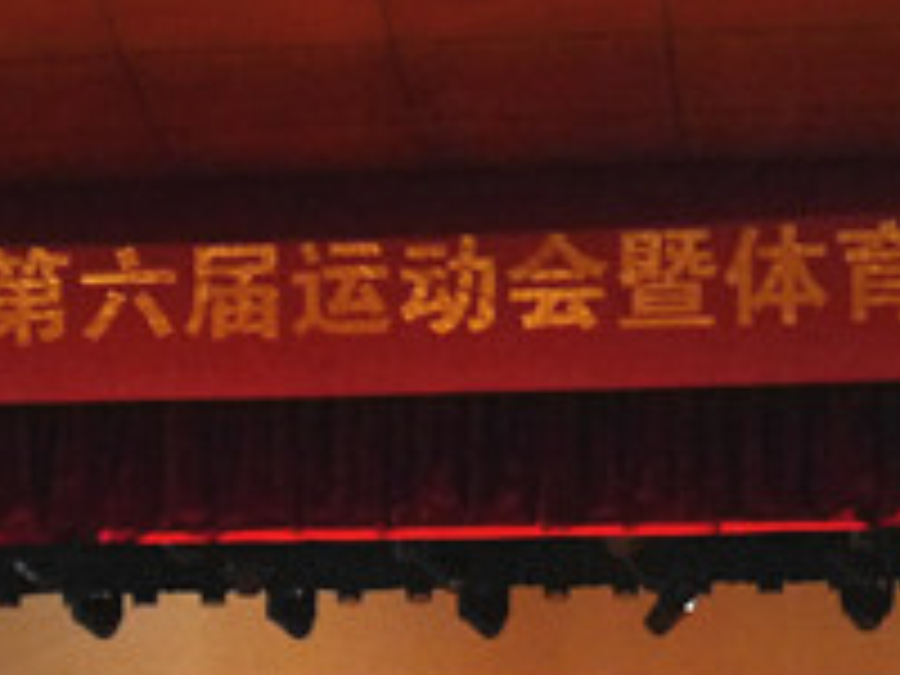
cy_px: 1080
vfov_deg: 10.5
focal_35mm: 136
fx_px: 3536
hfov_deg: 14.5
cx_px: 464
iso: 1600
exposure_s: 1/60
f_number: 3.9
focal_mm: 17
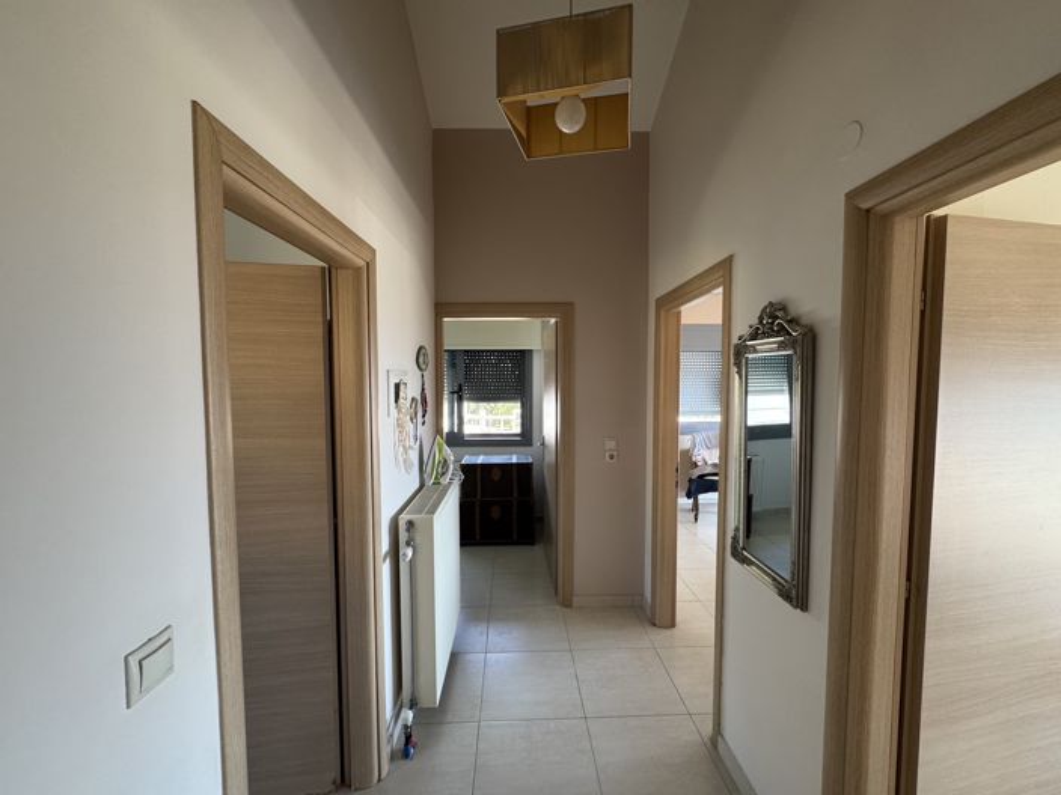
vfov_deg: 85.7
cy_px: 398
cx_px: 530
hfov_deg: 102.1
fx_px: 429
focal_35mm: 14
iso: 250
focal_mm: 2.22
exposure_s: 1/99
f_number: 2.2
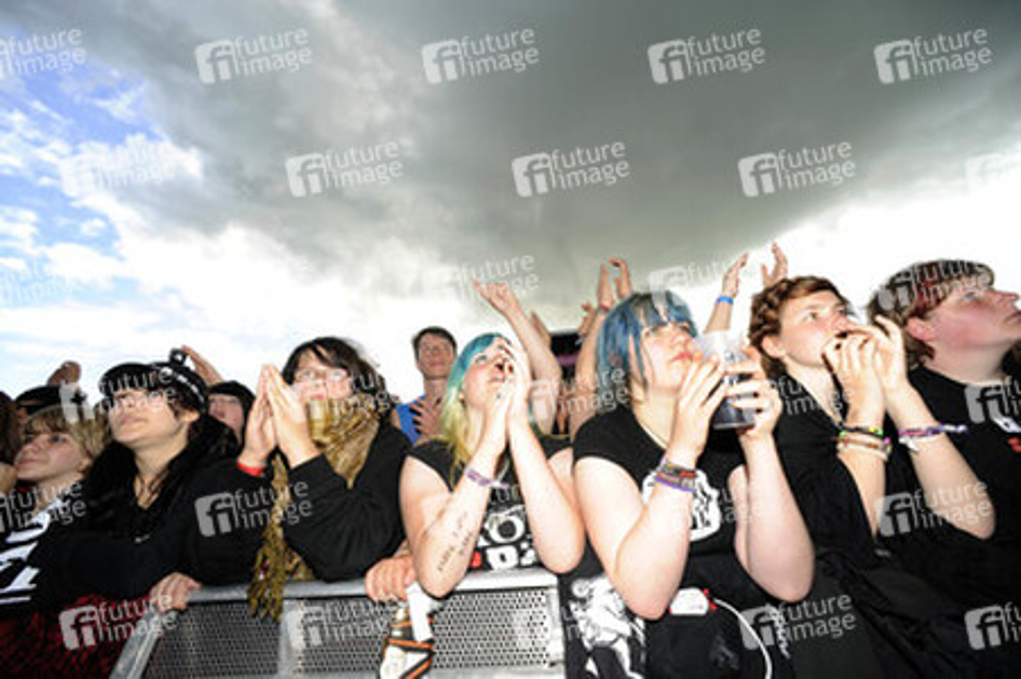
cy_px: 340
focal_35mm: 14
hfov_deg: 104.3
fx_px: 397
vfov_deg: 81.1
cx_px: 510
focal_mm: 14
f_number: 9
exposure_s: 1/160
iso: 320
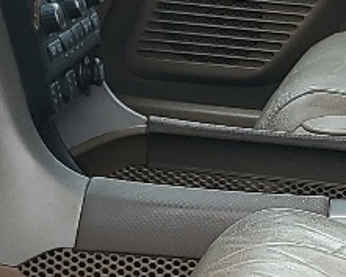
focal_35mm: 184
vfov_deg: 8.4
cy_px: 224
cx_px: 335
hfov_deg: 10.4
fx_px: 1885
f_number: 1.5
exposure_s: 1/400
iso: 50
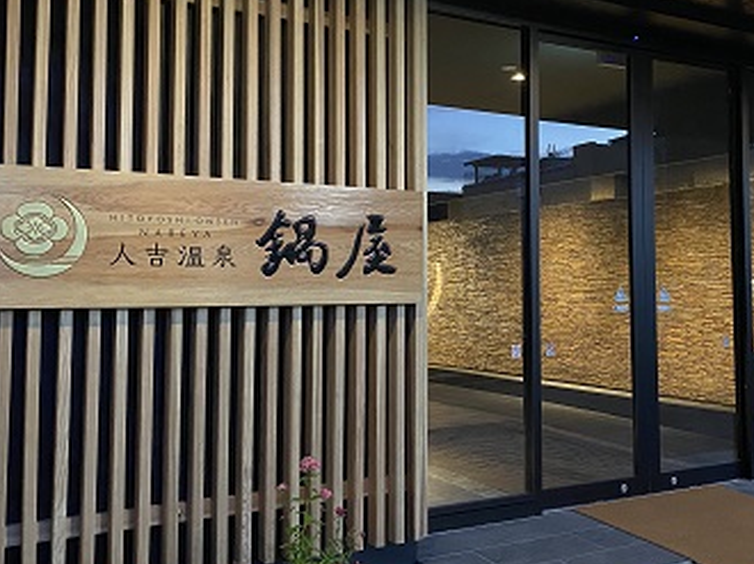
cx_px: 478
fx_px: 892
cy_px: 231
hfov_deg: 45.4
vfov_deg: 35.0
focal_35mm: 41
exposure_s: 1/30
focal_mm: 4.25
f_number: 1.8
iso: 800
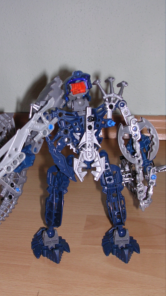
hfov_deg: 21.4
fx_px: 438
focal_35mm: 56
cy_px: 149
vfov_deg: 37.2
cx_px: 64
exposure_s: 1/60.1
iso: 100
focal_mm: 7.1
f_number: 3
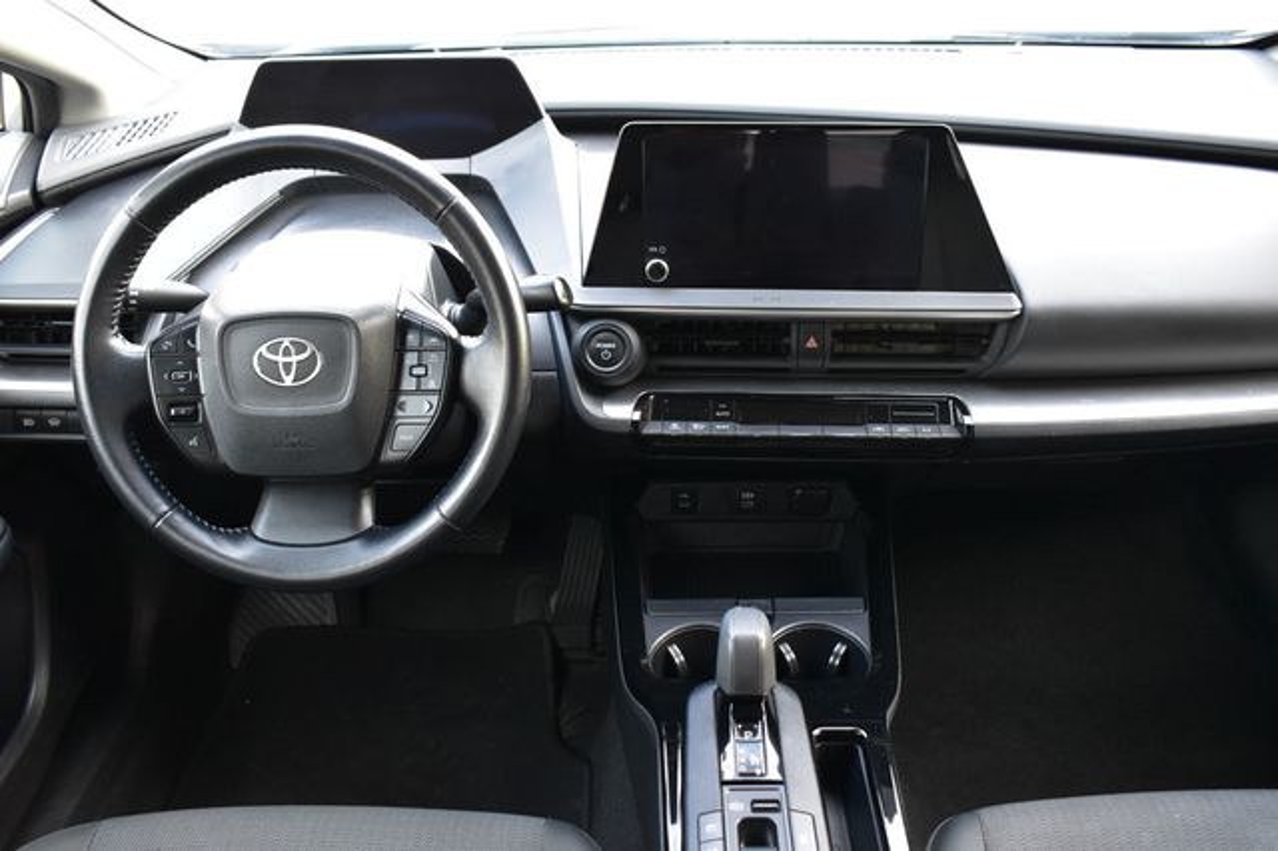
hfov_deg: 53.2
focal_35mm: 36
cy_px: 426
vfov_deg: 36.8
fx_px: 1277
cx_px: 639
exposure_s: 1/15
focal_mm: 24
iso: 1600
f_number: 5.6
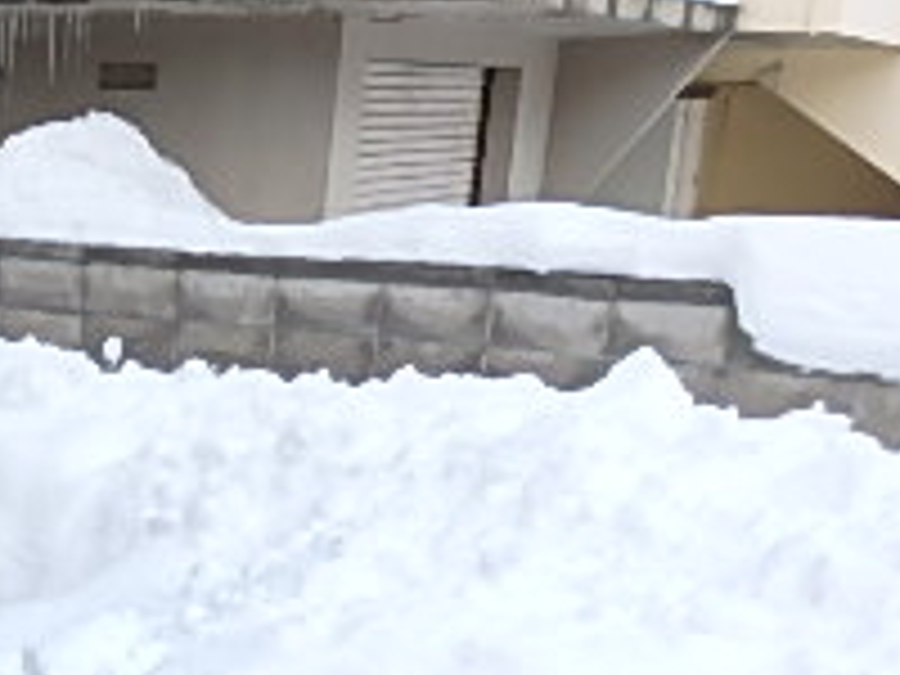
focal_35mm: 80
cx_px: -342
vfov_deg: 18.0
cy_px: 670
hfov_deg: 21.5
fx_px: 2080
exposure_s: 1/80
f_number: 3
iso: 125
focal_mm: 4.5
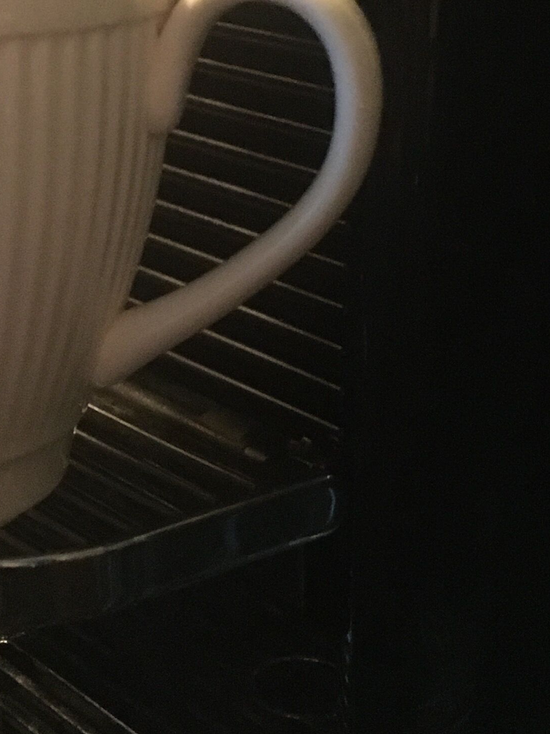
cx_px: 15
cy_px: 152
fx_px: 1695
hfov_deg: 18.0
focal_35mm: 80
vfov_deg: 24.1
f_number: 2.2
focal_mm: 4.15
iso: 640
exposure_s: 1/17
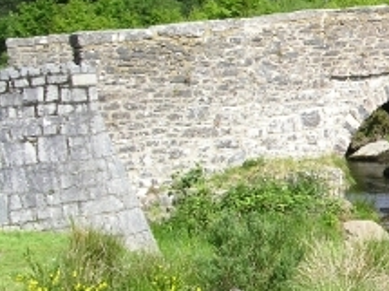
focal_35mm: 106
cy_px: 140
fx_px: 1191
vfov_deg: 13.9
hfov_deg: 17.2
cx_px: 541
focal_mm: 7.8
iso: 100
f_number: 5.6
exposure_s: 1/350
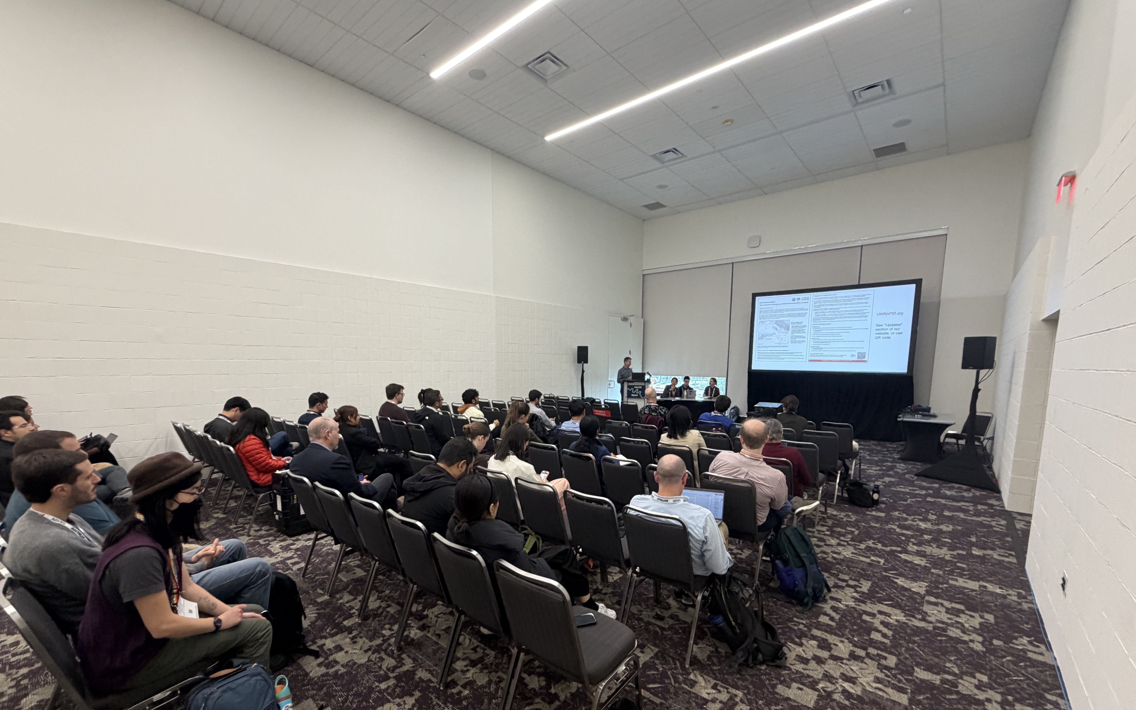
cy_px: 418
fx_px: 464
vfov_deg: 74.2
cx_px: 572
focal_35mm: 15
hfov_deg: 101.5
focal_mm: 2.22
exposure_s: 1/119
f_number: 2.2
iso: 320
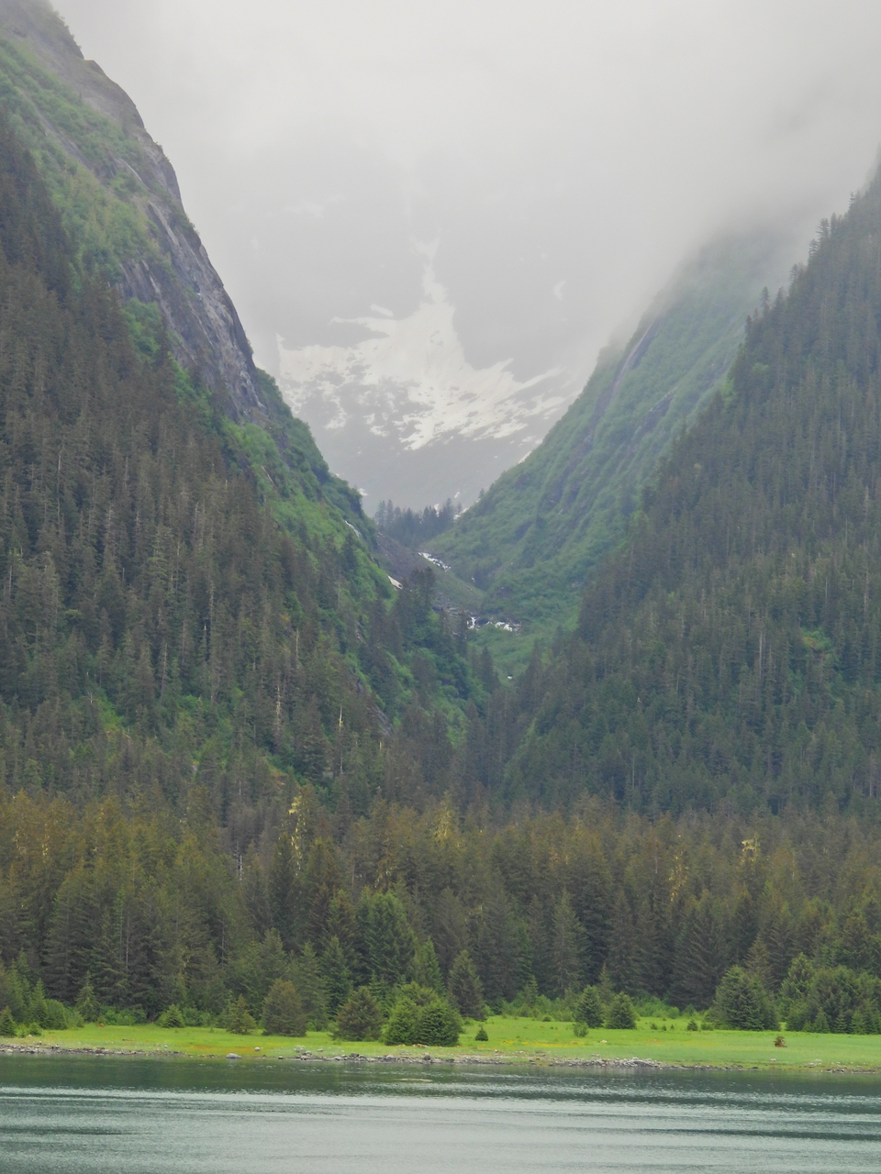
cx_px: 440
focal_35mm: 185
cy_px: 587
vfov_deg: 10.7
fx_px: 6278
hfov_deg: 8.0
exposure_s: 1/250
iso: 100
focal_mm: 33
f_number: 4.5
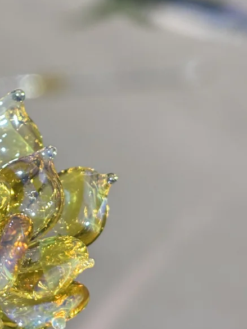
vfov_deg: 15.4
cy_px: 192
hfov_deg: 11.4
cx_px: -42
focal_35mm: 128
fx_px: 1217
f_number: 1.6
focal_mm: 5.96
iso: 80
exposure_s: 1/49
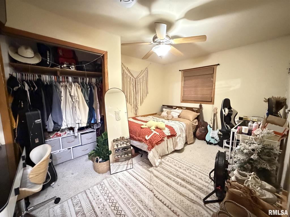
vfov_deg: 85.7
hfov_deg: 102.1
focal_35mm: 14
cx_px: 145
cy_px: 108
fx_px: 117
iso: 3200
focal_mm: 2.22
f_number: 2.2
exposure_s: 1/30
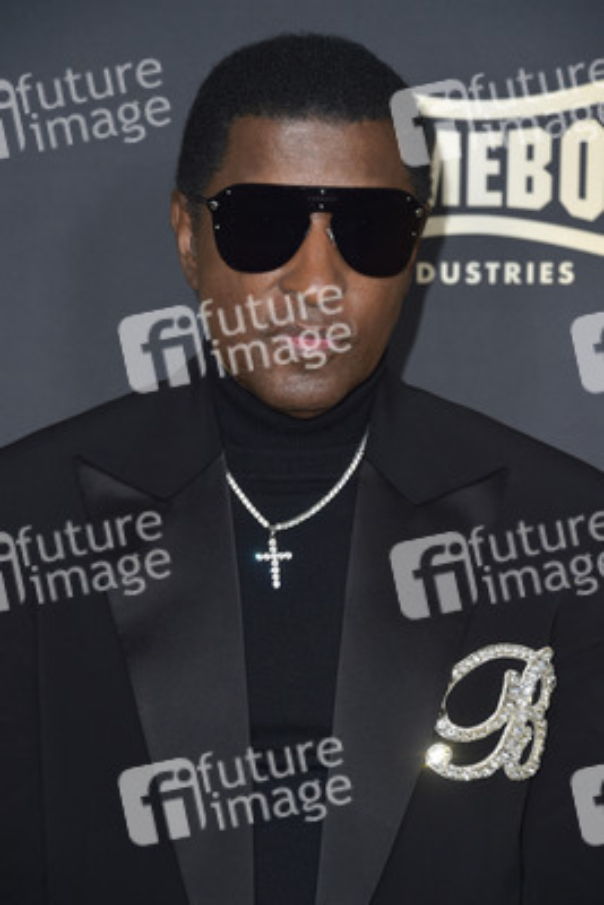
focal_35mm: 125
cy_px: 452
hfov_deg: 11.0
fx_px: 3143
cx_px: 302
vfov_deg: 16.4
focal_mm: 125
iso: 320
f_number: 6.3
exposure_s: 1/250
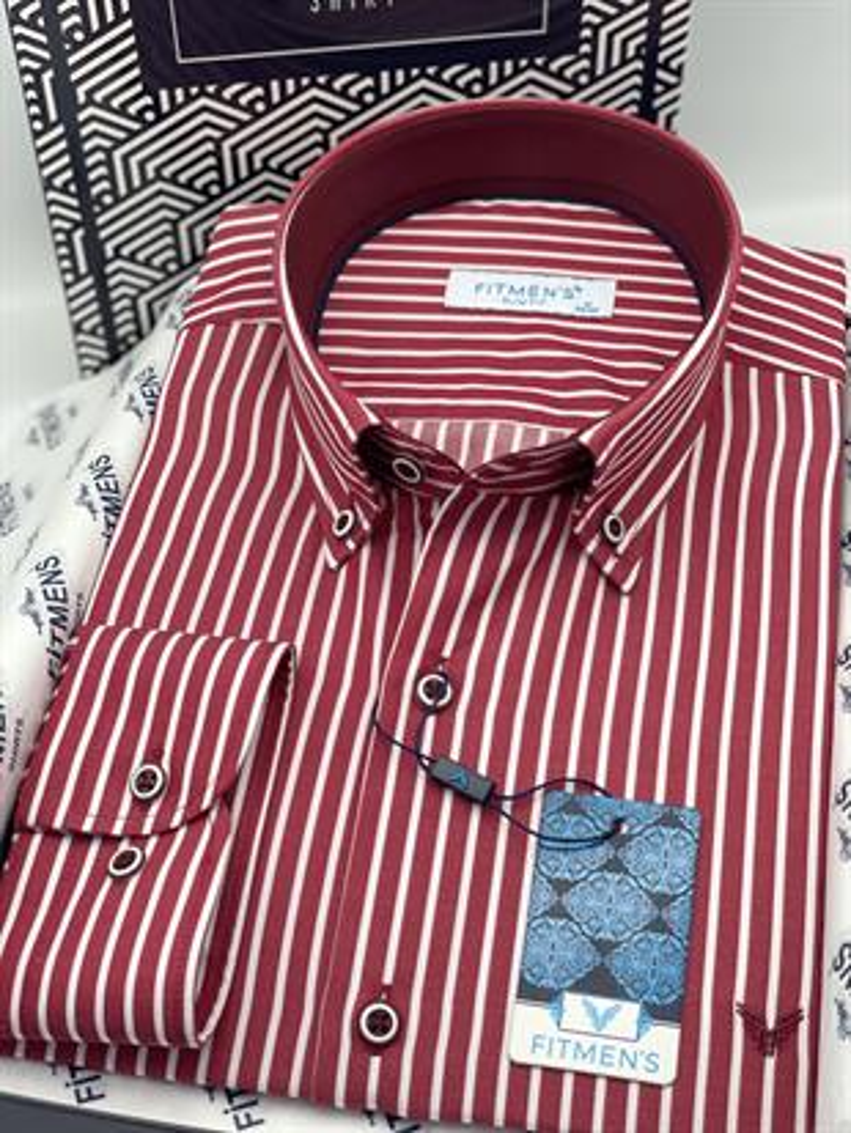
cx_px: 426
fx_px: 1704
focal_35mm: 52
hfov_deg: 28.0
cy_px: 566
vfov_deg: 36.8
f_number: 2
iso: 40
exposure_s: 1/122
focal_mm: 6
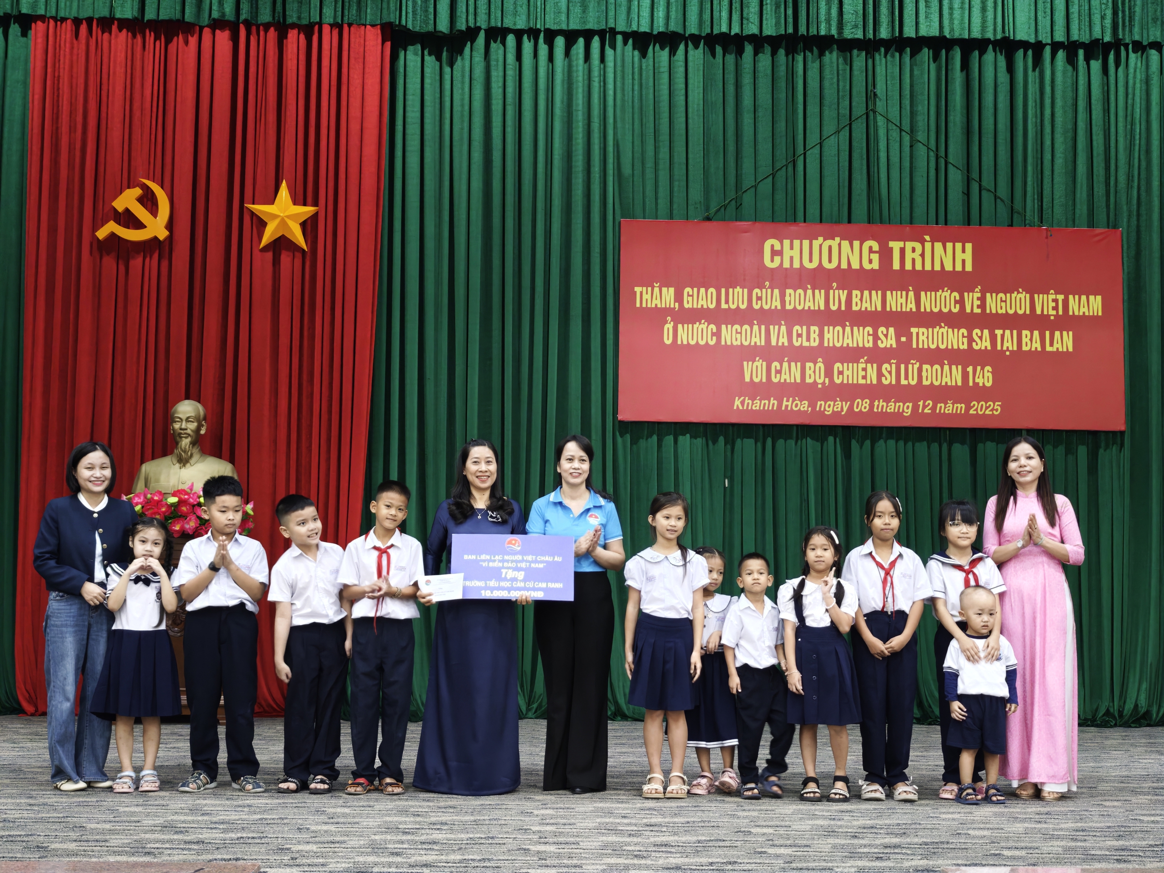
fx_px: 1547
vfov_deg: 31.5
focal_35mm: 46
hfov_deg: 41.2
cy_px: 436
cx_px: 582
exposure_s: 1/33.3
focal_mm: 8.72
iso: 1250
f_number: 1.63
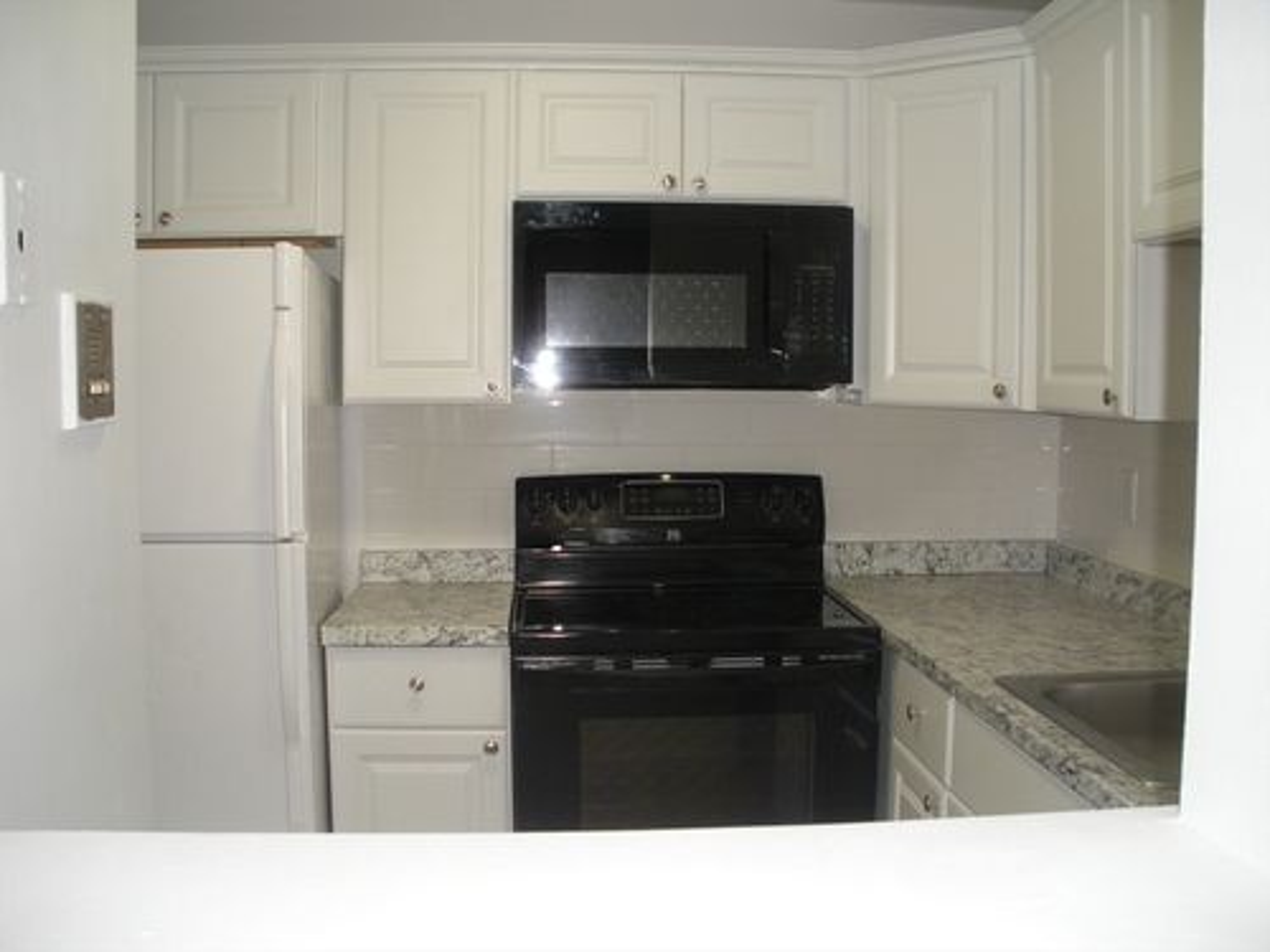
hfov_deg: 51.4
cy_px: 476
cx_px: 635
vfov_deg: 39.7
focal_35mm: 36
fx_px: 1321
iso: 129
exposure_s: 1/54.3
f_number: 3.5
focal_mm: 6.3
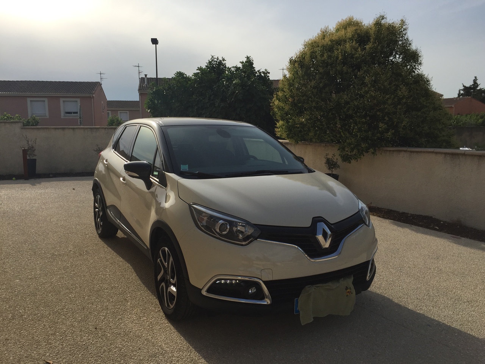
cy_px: 182
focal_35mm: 29
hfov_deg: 61.7
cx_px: 242
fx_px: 406
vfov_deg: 48.2
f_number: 2.2
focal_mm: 4.15
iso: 32
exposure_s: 1/3049
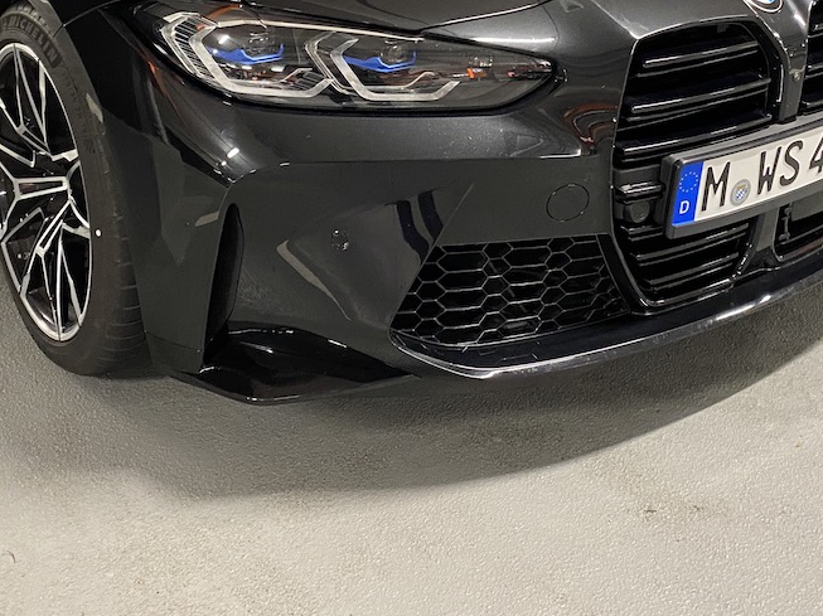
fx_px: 1212
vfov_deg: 27.1
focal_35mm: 51
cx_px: 365
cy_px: 14
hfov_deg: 37.5
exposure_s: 1/25
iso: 500
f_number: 1.8
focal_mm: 4.25
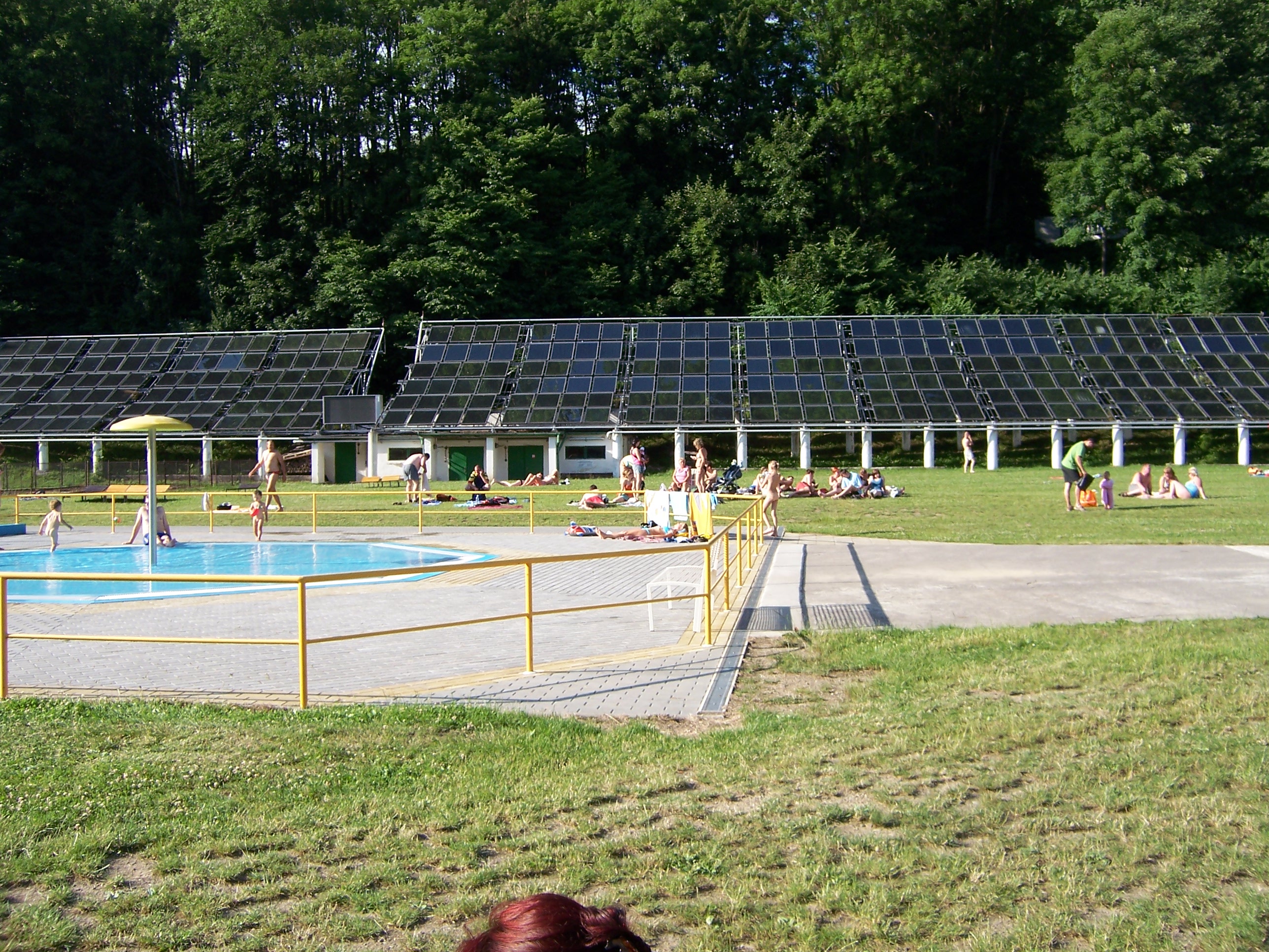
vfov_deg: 42.9
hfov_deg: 55.4
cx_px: 634
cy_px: 476
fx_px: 1210
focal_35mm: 33
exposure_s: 1/350
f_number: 3.4
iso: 80
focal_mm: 5.5
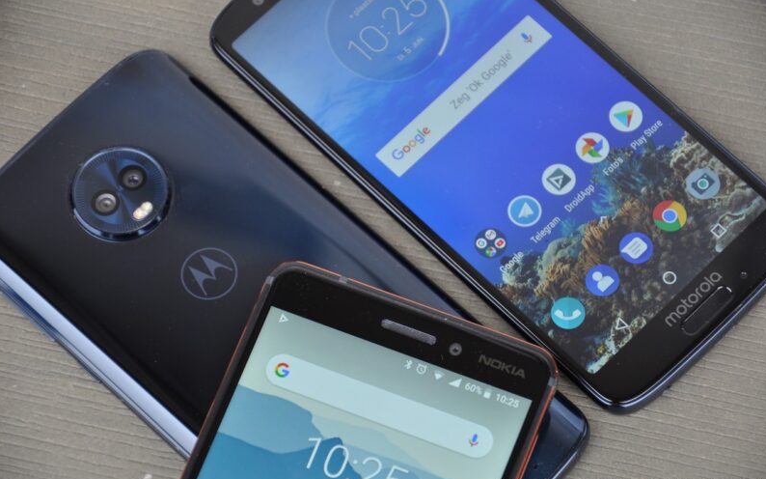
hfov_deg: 13.0
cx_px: 385
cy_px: 255
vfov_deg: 8.1
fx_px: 3371
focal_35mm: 162
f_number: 5.6
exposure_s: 1/80
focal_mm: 105
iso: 400
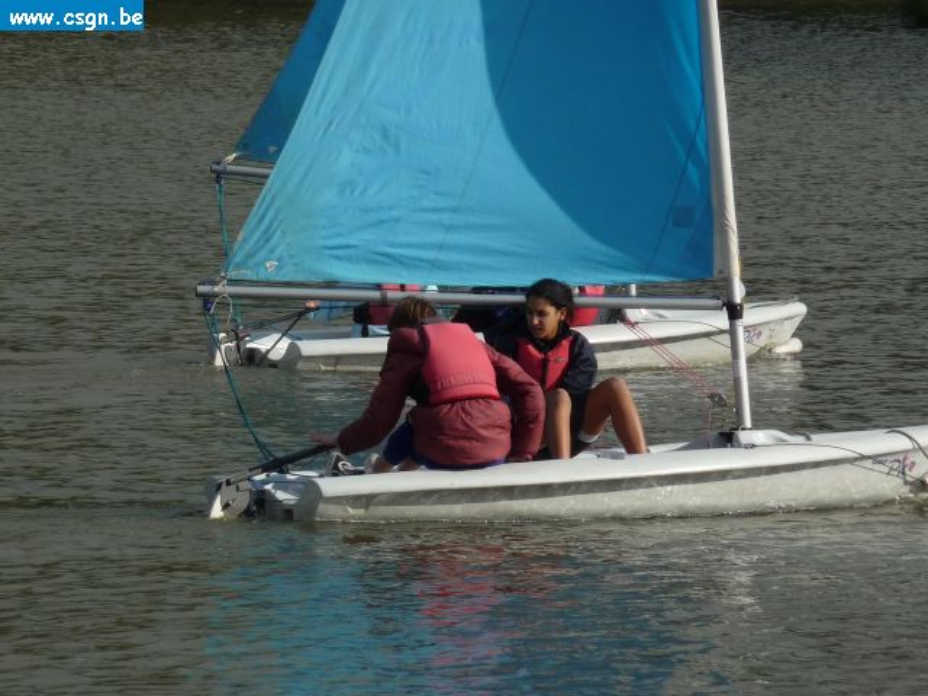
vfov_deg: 3.9
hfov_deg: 5.2
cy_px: 348
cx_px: 464
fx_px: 10160
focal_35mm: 379
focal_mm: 47
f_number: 4.9
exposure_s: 1/800
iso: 100
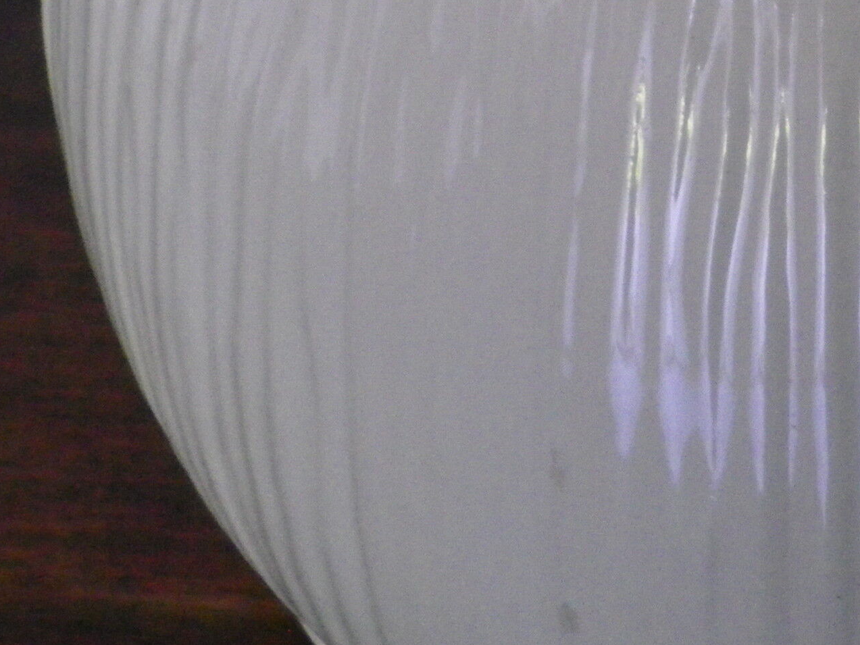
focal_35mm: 88
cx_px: 955
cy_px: -301
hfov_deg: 21.1
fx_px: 2186
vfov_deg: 15.6
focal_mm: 4.9
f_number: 2.6
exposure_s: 1/60
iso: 250
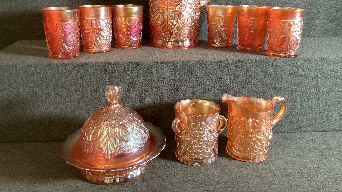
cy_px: 64
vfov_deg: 34.3
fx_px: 308
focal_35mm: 34
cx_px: 170
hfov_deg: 58.0
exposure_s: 1/50
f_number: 2.4
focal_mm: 3.3
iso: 320
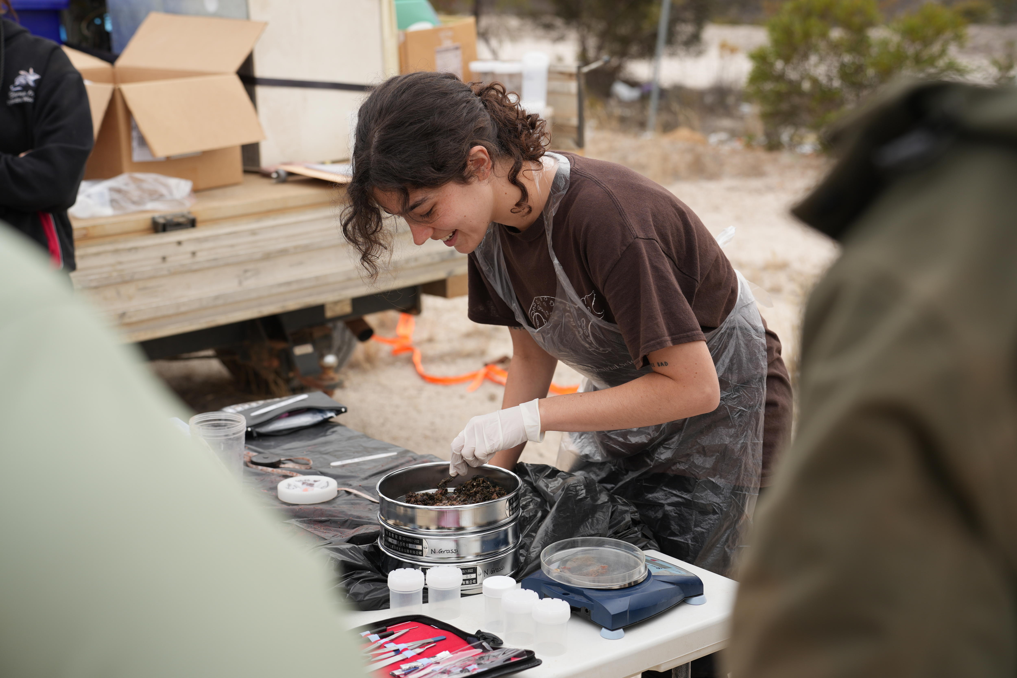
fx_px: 1667
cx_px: 508
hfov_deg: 33.9
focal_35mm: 59
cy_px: 339
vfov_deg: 23.0
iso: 100
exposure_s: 1/160
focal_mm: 59
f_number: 4
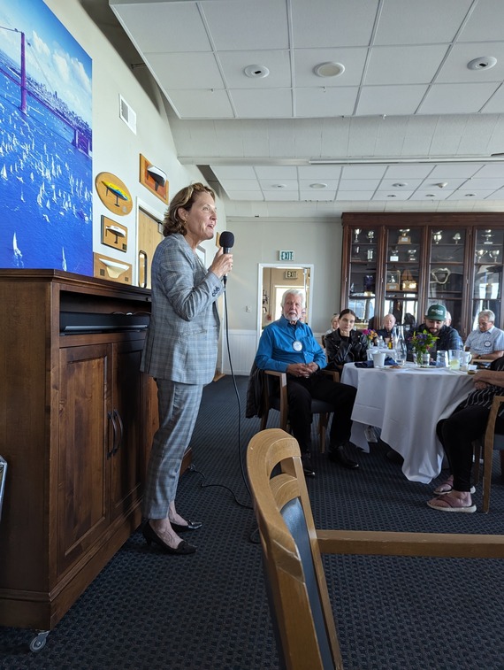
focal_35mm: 24
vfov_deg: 71.5
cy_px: 335
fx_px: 465
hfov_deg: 56.9
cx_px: 252
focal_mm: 6.81
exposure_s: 1/108
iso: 357
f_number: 1.85
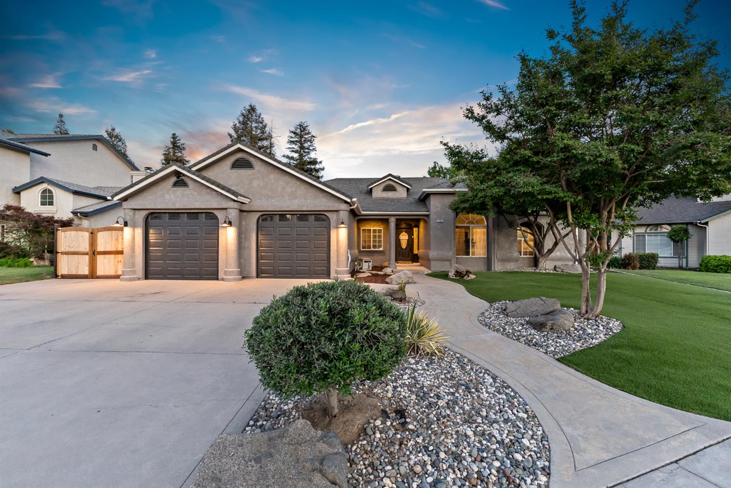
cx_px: 366
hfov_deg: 104.3
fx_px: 284
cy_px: 244
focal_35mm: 14
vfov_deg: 81.2
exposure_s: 1/160
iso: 1600
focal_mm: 14
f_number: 2.8
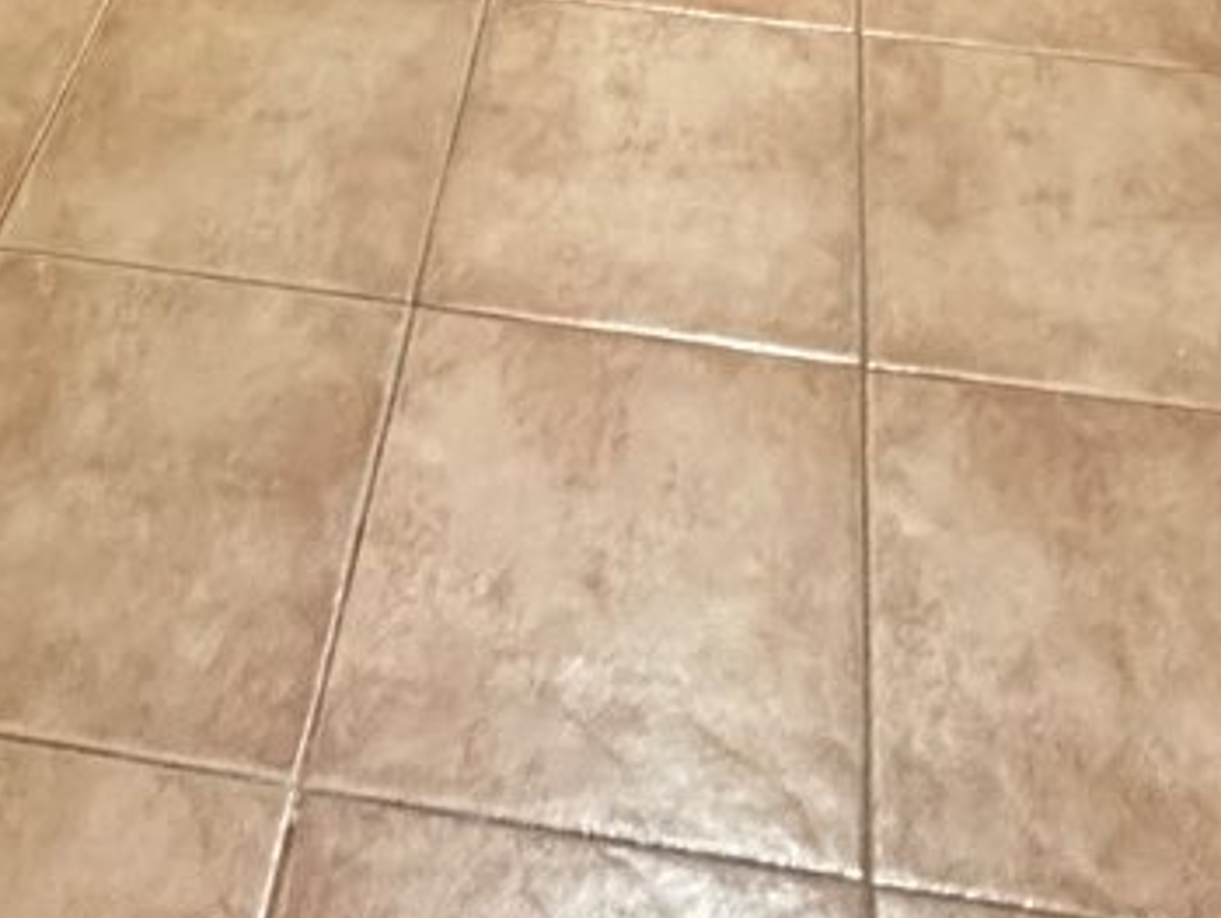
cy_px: -1337
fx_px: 2118
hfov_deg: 32.1
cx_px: 567
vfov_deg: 14.5
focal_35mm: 60
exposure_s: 1/50
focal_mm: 2.22
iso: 1000
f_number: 2.2
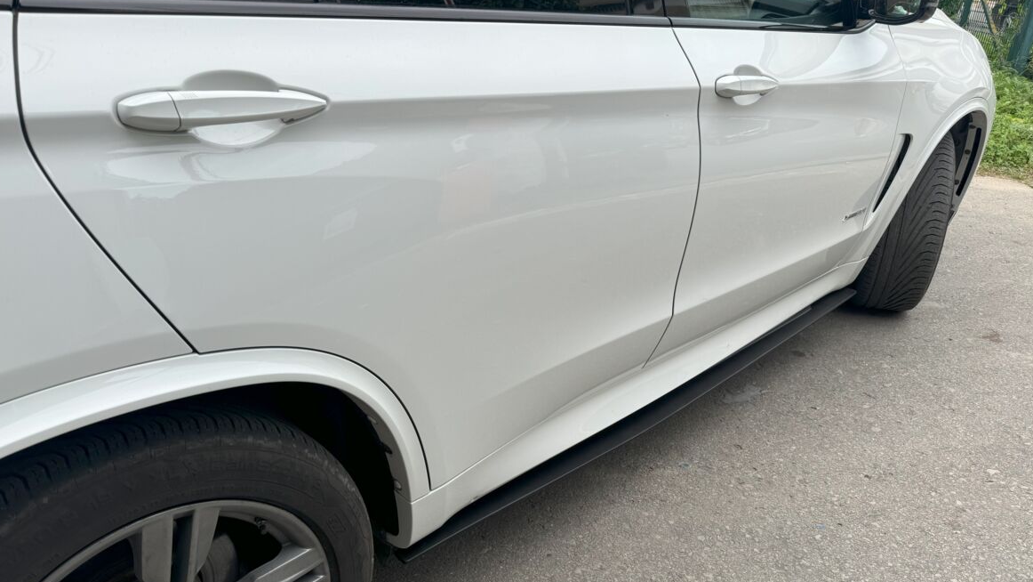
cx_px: 519
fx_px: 740
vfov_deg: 42.5
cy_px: 376
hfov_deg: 69.9
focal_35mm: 27
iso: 80
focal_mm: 6.76
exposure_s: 1/1311
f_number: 1.78
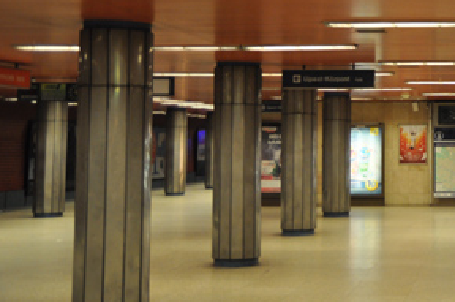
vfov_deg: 19.5
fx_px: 871
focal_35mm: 69
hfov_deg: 27.3
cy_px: 82
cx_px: 474
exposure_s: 1/40
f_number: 3.2
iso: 800
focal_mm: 22
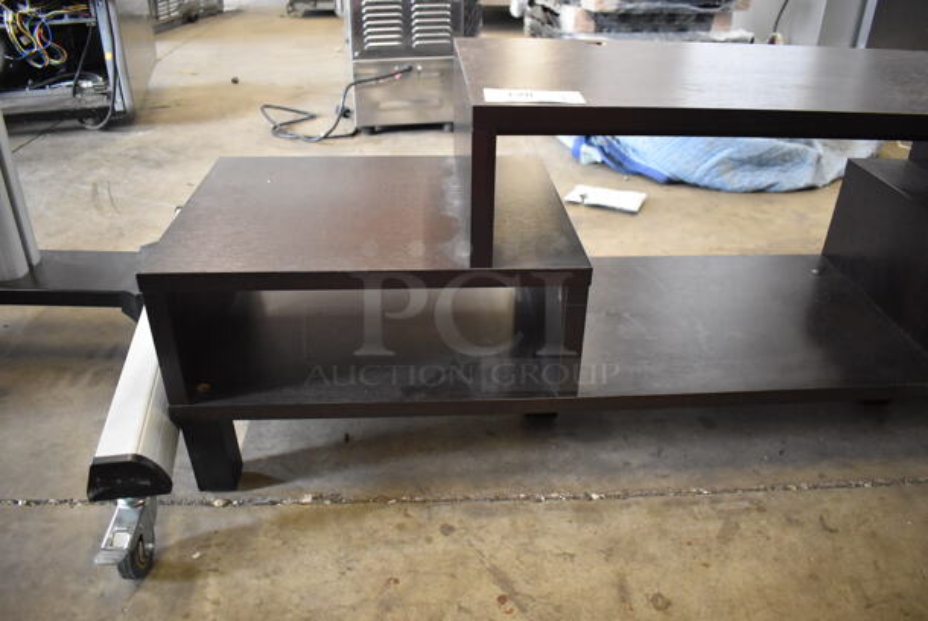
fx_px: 697
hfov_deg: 67.3
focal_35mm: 27
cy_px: 310
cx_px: 464
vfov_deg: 48.0
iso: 3600
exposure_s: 1/125
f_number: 3.5
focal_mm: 18
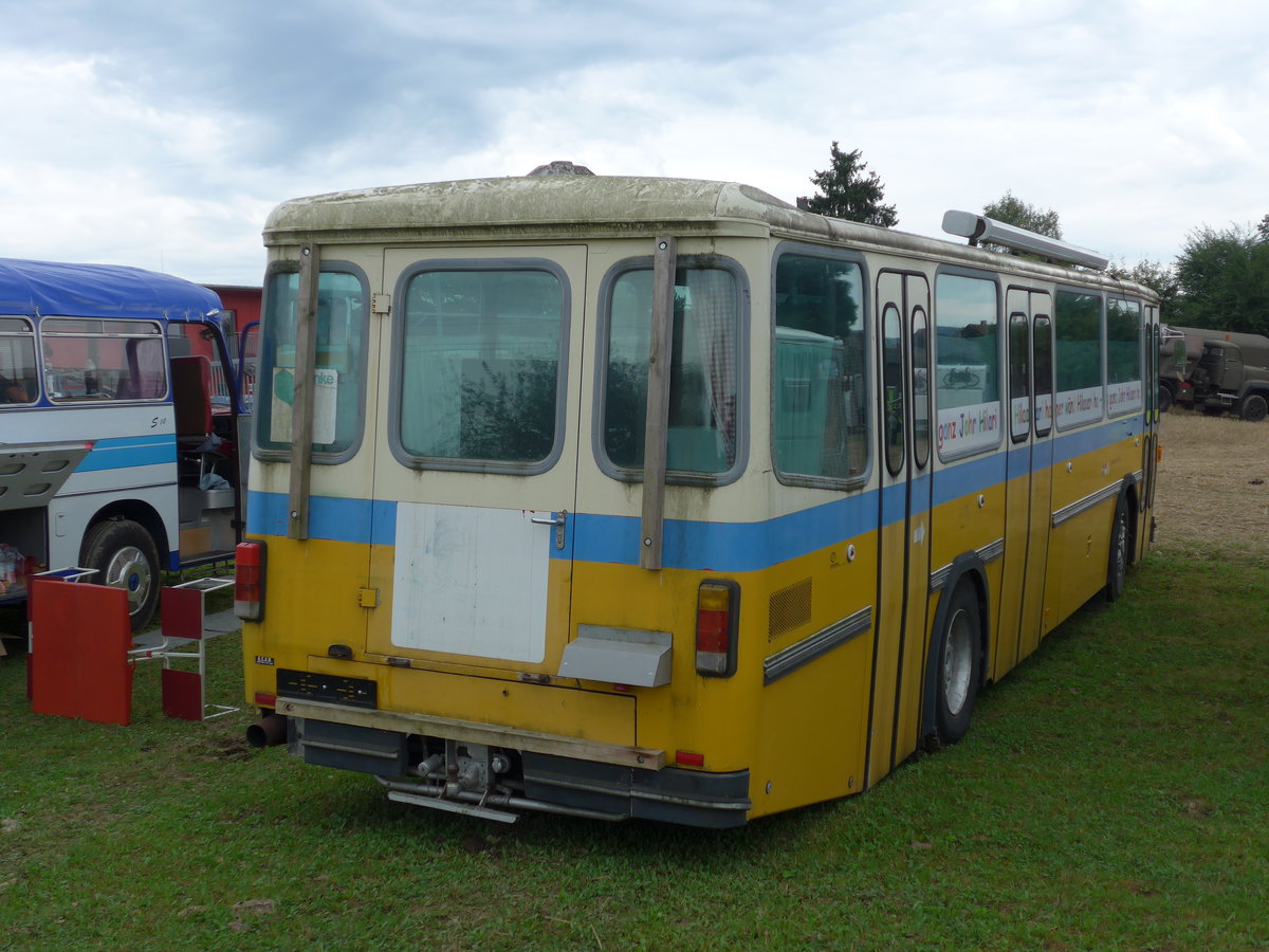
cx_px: 634
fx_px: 1613
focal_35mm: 44
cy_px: 476
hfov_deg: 42.9
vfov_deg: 32.9
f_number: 2.8
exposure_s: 1/250
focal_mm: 9
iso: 80
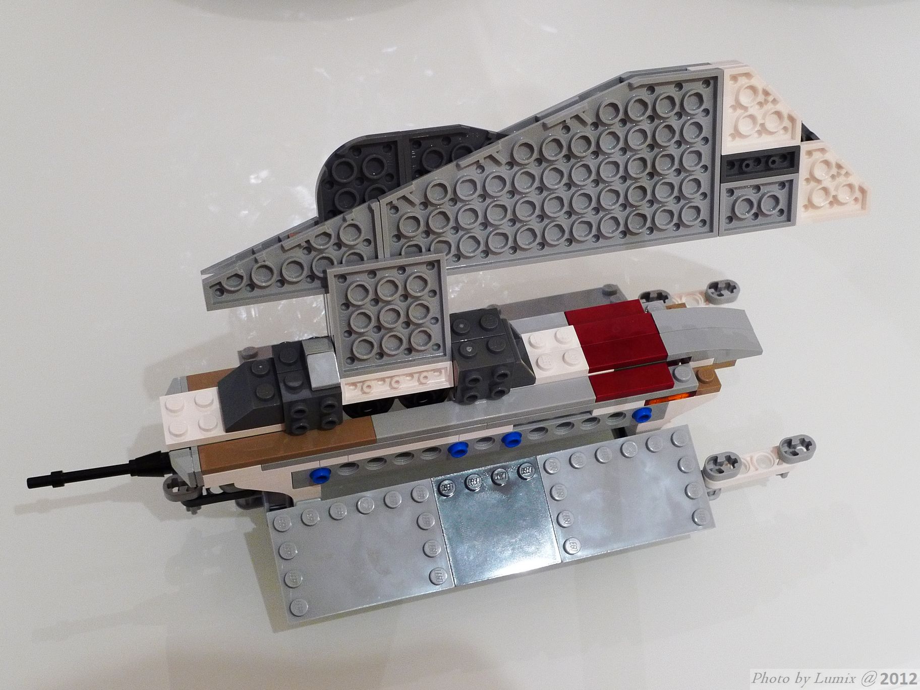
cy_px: 345
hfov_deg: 39.7
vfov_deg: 30.3
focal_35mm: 48
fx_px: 1276
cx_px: 460
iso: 400
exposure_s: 1/13
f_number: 2.8
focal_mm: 10.2
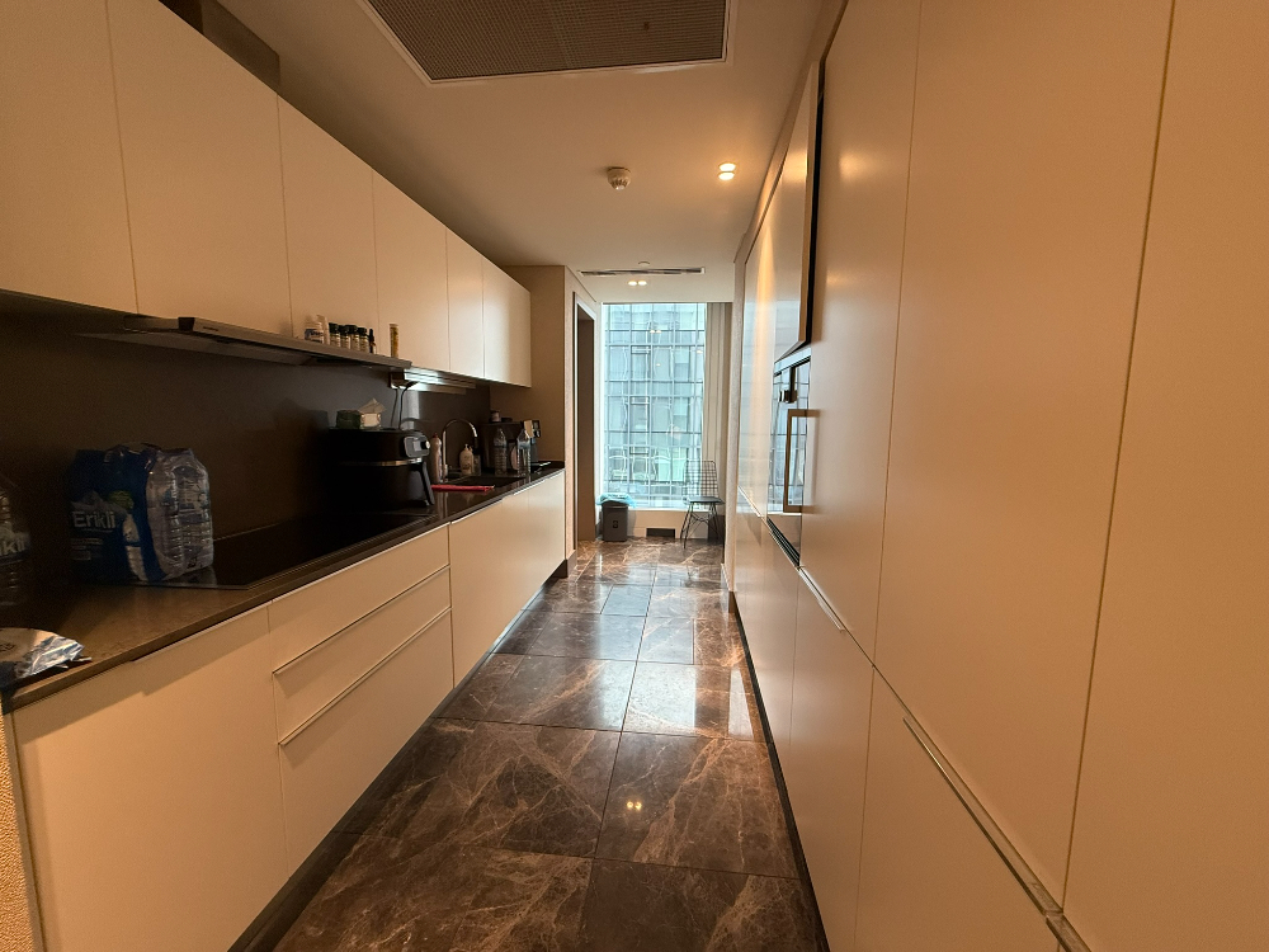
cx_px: 634
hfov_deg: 102.1
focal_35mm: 14
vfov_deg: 85.7
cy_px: 476
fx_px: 513
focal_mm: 2.22
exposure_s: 1/100
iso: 250
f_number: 2.2
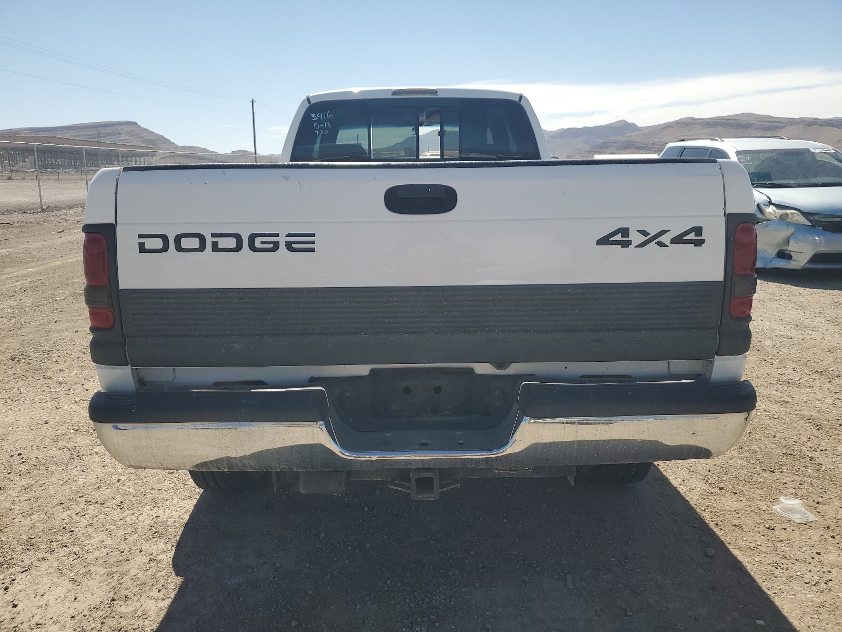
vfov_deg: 53.1
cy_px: 316
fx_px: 632
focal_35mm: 26
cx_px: 421
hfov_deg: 67.3
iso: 50
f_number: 1.5
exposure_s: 1/3333
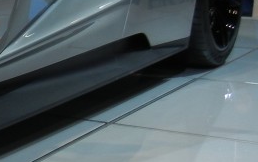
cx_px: -214
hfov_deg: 14.5
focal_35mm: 126
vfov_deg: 10.4
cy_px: 45
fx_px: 887
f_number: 3.5
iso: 160
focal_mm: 5.4
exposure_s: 1/81.8
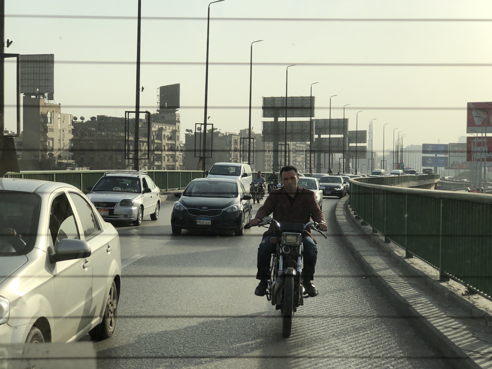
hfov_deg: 33.8
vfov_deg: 25.7
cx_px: 246
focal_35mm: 57
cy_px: 184
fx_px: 810
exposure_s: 1/800
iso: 20
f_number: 2.8
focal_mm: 6.6
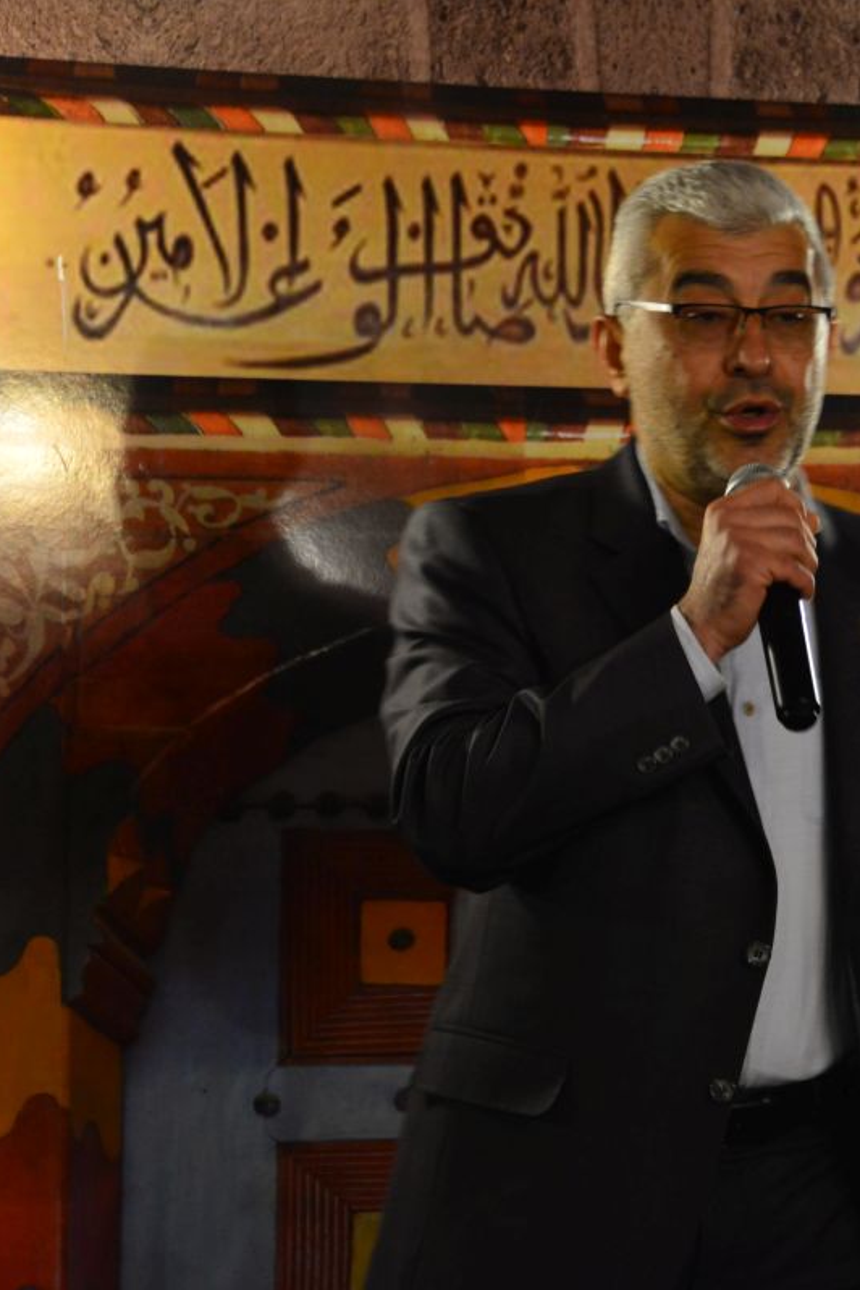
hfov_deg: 8.7
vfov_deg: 13.0
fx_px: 5661
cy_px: 646
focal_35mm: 158
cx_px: 721
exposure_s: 1/25
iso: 2500
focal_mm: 105
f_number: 5.3
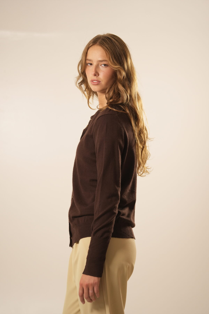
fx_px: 1158
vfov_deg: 15.4
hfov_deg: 10.3
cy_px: 157
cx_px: 104
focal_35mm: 133
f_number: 4
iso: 1250
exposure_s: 1/125
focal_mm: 133
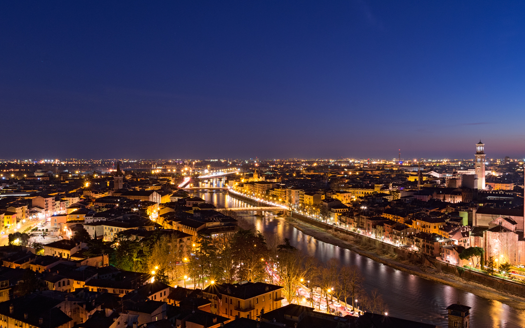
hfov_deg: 58.4
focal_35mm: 33
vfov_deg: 38.7
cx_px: 301
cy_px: 155
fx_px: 467
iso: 250
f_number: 9
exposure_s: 15
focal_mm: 17
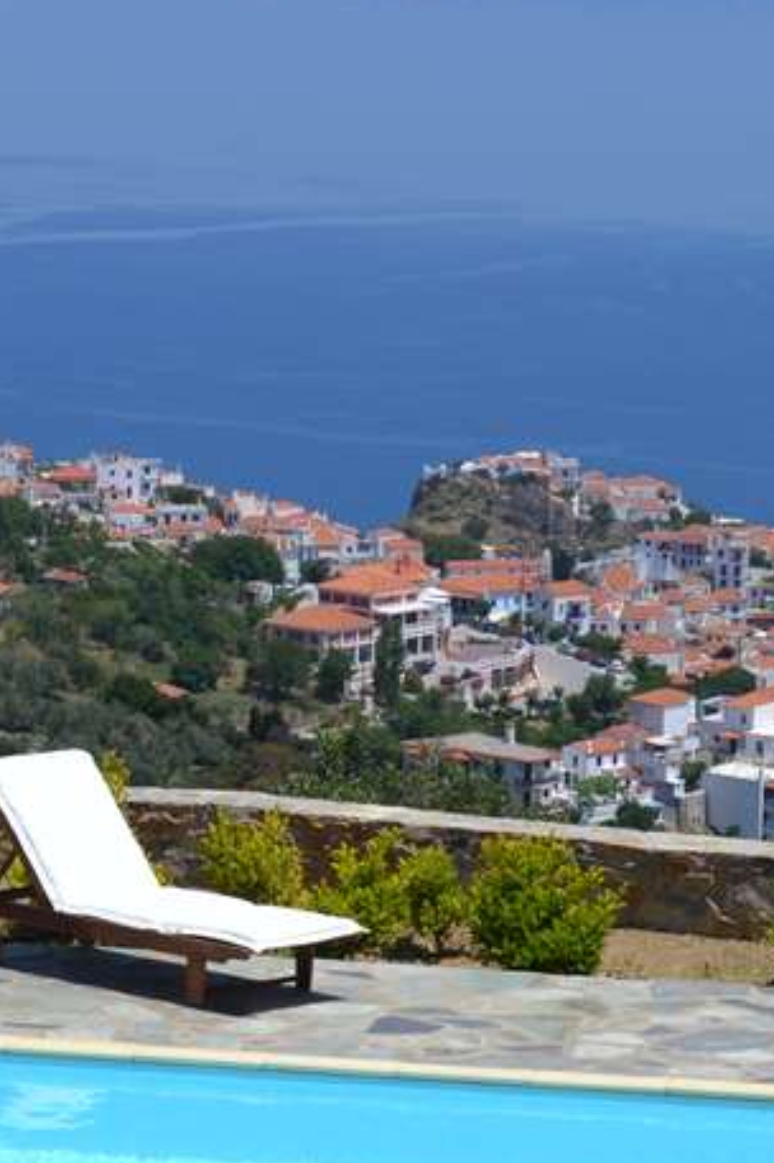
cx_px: 79
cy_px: 733
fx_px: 4392
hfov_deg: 10.0
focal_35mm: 136
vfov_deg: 15.1
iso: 100
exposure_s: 1/320
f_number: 9
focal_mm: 30
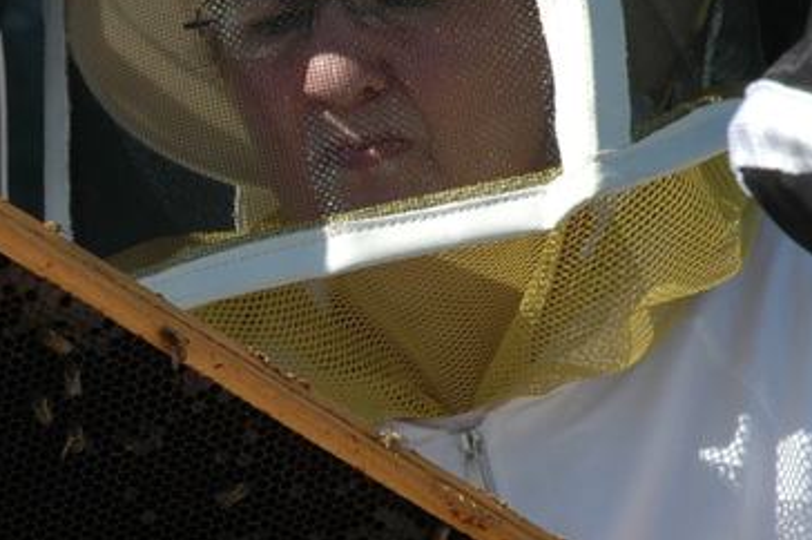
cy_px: 252
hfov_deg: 7.6
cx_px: 96
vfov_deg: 5.1
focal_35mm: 269
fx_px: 6062
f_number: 9
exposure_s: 1/320
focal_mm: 62
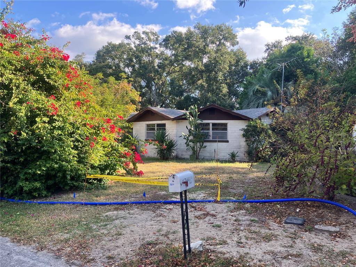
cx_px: 178
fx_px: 288
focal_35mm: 28
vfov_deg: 49.7
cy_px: 134
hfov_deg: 63.4
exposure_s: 1/287
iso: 32
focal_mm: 3.99
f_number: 1.8
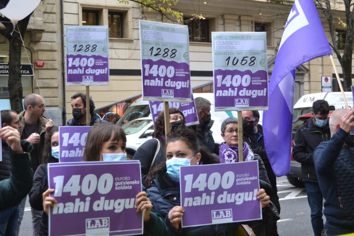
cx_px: 177
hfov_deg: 35.1
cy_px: 118
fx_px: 560
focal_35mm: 57
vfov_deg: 23.8
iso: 800
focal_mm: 38
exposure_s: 1/125
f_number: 5.6
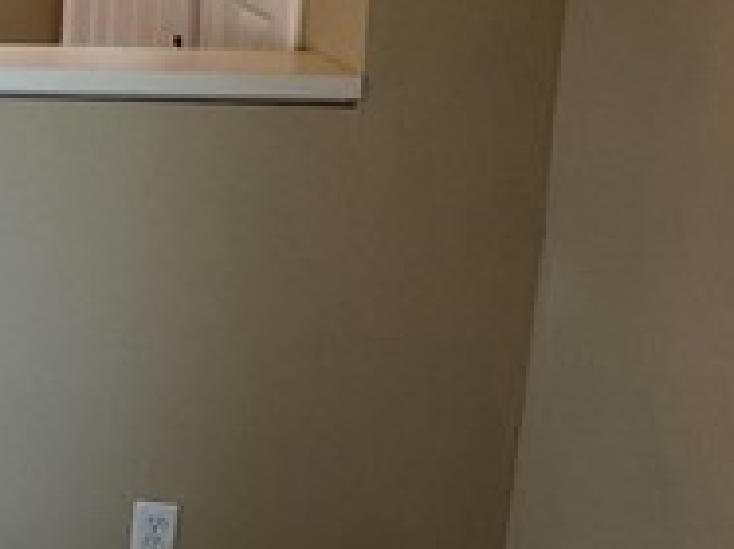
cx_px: -255
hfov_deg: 30.1
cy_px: -106
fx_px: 1017
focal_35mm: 48
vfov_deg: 26.9
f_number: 2.2
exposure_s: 1/120
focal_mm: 2.22
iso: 160
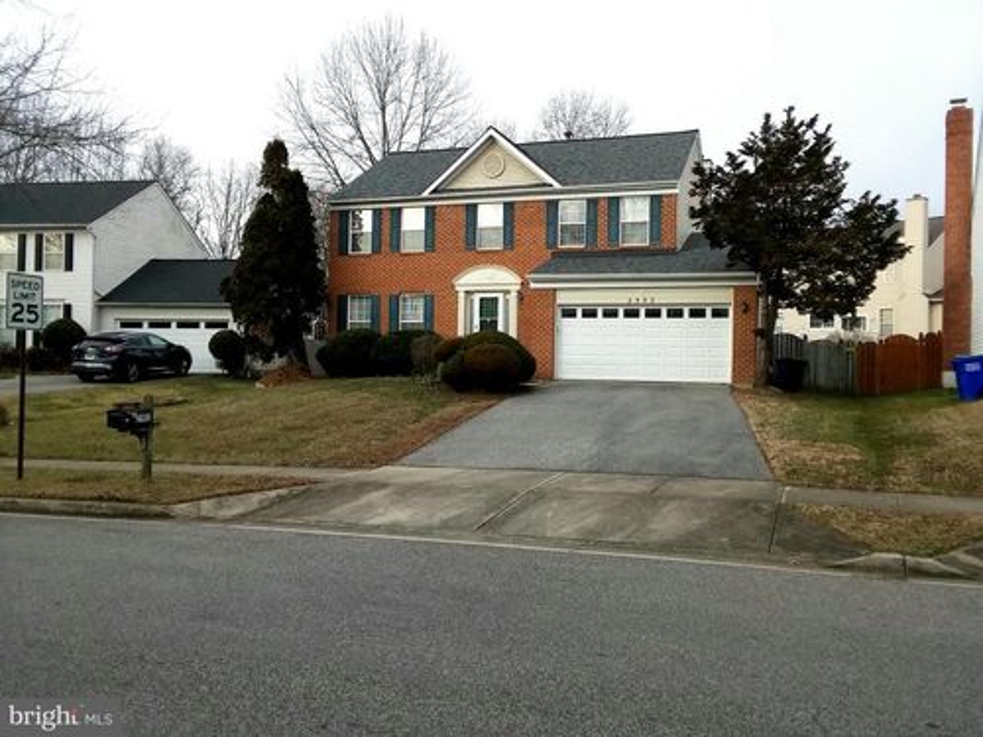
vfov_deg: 48.2
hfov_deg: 61.7
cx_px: 492
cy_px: 368
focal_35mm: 29
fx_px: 824
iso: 40
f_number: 1.9
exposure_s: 1/680
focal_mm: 2.47
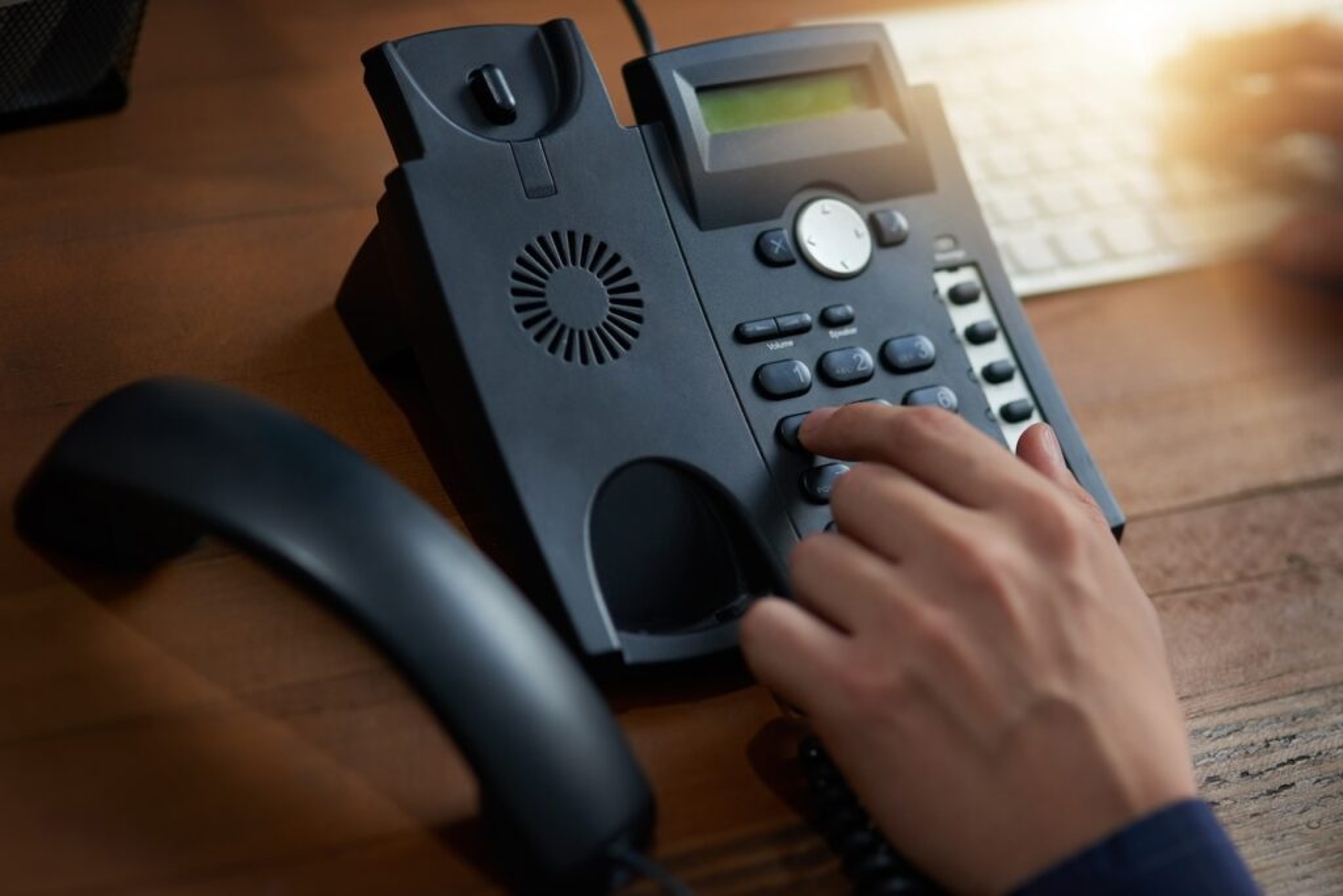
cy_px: 448
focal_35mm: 85
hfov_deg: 23.9
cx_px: 672
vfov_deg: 16.1
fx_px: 3171
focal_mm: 85
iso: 400
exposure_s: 1/125
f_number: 2
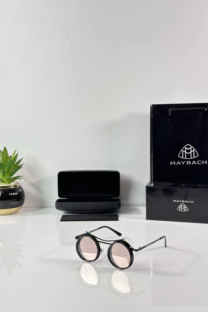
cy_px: 156
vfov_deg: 39.6
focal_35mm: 50
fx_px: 433
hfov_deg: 27.0
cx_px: 110
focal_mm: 6.86
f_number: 1.78
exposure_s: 1/50
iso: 64
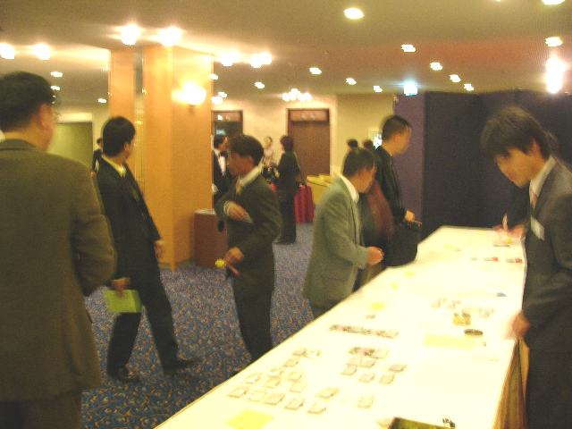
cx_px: 286
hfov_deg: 51.4
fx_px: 595
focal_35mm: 36
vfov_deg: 39.7
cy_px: 214
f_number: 2.8
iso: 100
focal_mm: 6
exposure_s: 1/5
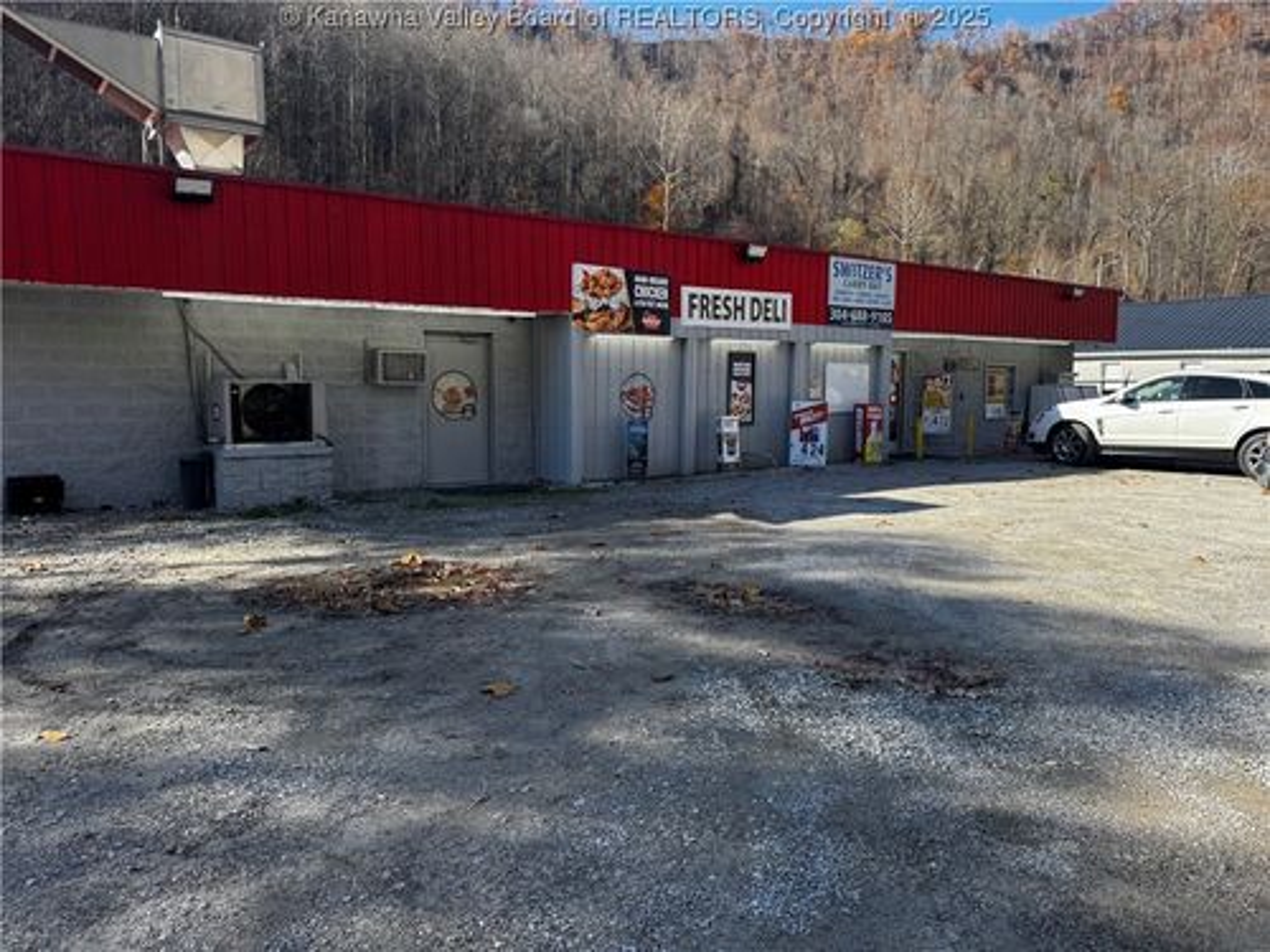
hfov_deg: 71.6
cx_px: 635
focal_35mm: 24
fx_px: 881
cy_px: 476
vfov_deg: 56.8
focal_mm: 6.76
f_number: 1.78
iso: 80
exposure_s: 1/1076
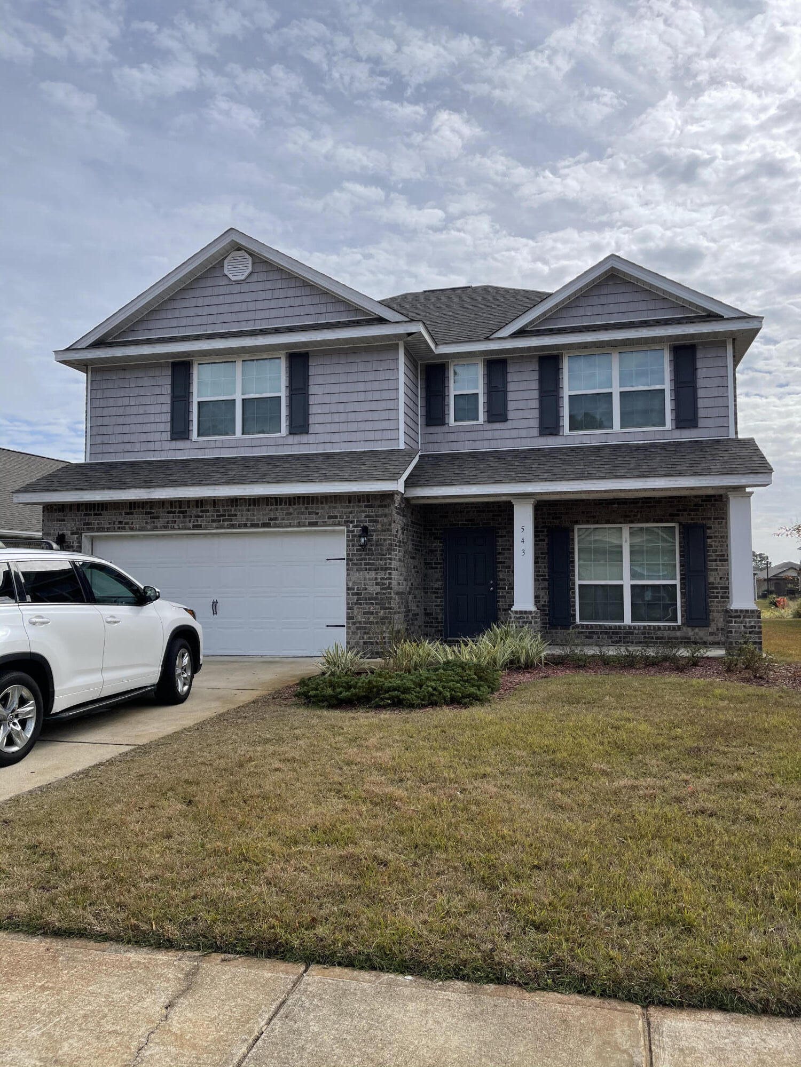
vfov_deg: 67.3
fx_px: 802
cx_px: 400
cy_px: 534
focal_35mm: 26
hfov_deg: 53.1
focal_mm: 5.1
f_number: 1.6
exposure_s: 1/4717
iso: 32
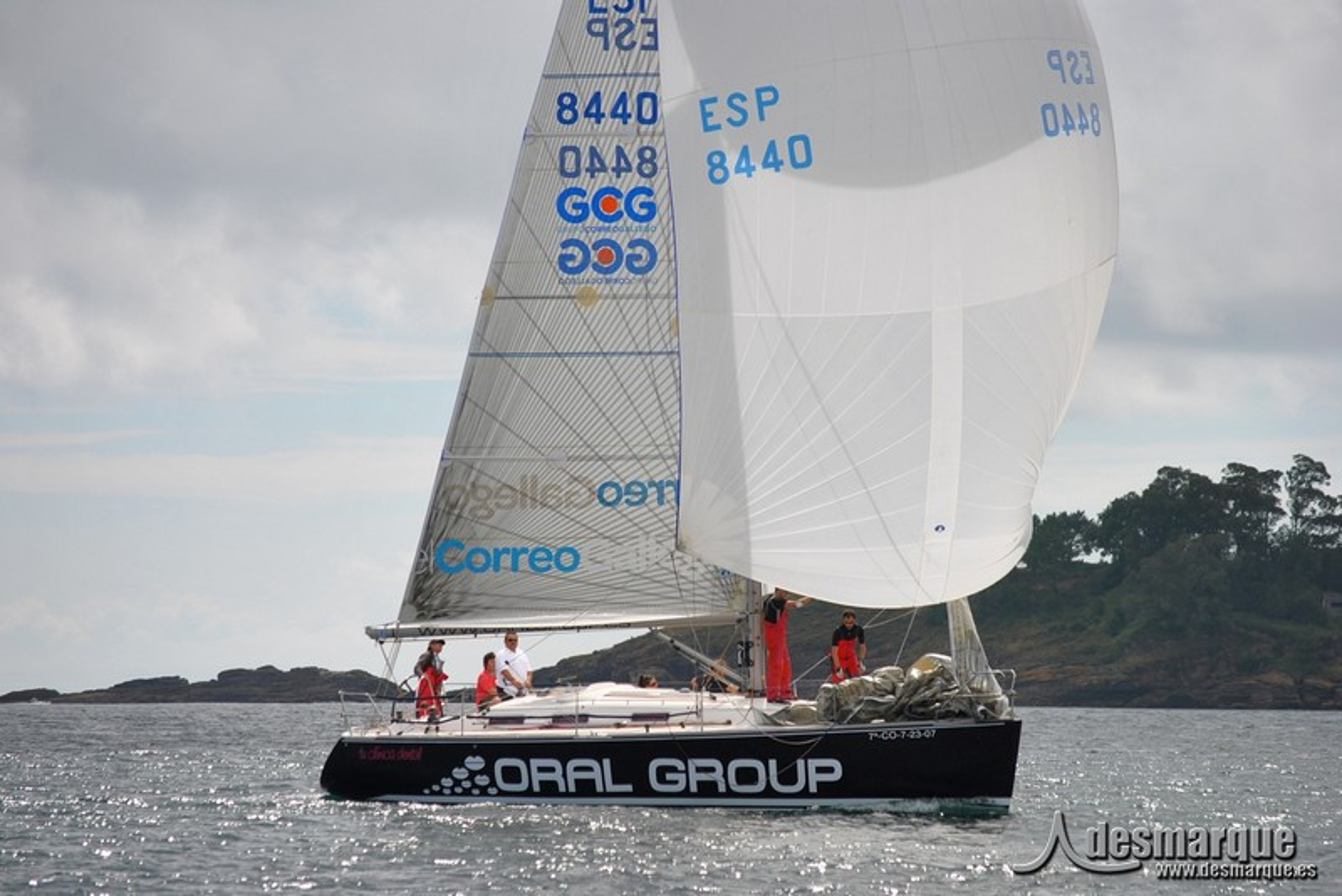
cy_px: 448
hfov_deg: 11.0
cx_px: 671
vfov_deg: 7.3
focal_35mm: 188
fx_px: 6992
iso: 100
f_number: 6.3
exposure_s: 1/640
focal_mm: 125
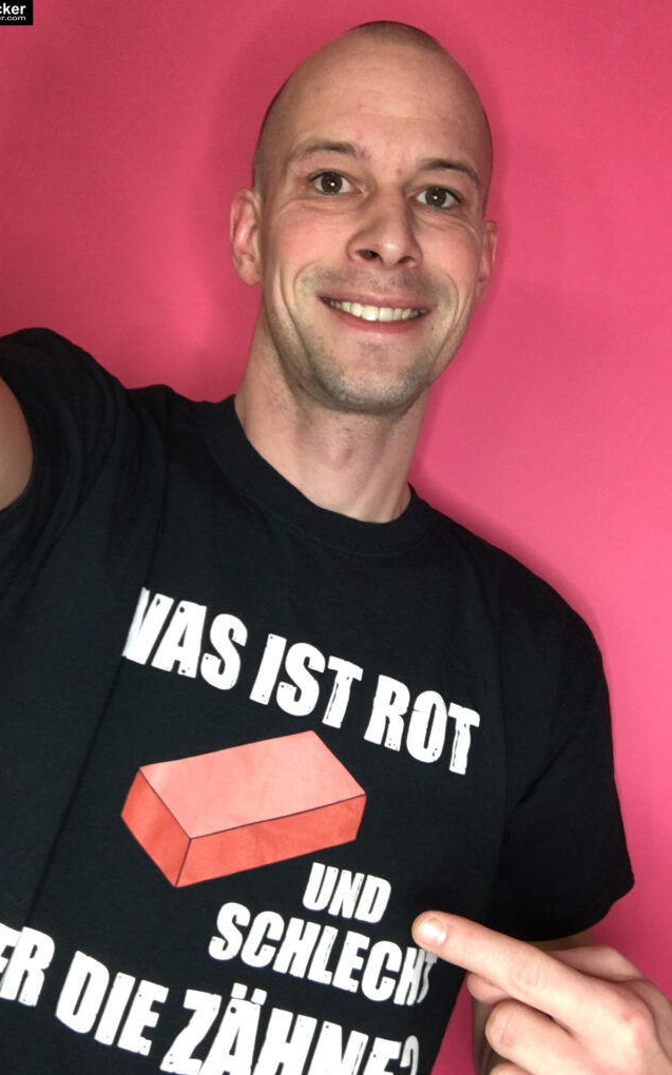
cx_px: 314
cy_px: 539
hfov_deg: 38.3
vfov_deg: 58.2
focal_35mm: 33
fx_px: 968
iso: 40
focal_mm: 2.65
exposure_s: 1/17
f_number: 2.2
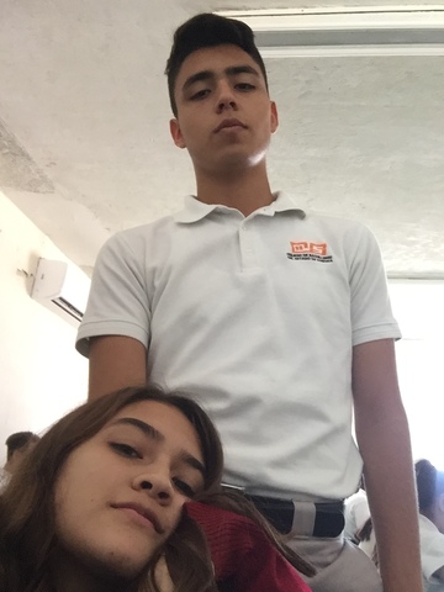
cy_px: 296
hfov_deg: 45.4
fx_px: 530
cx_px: 222
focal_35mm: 31
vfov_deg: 58.4
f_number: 2.2
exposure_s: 1/30
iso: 100
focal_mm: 2.65
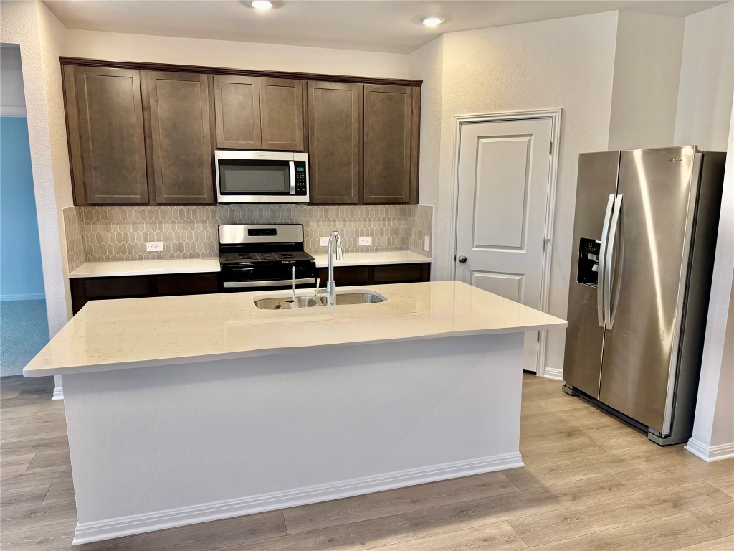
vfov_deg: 56.8
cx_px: 367
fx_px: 509
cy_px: 276
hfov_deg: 71.6
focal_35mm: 24
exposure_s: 1/120
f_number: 1.78
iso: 200
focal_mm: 6.76
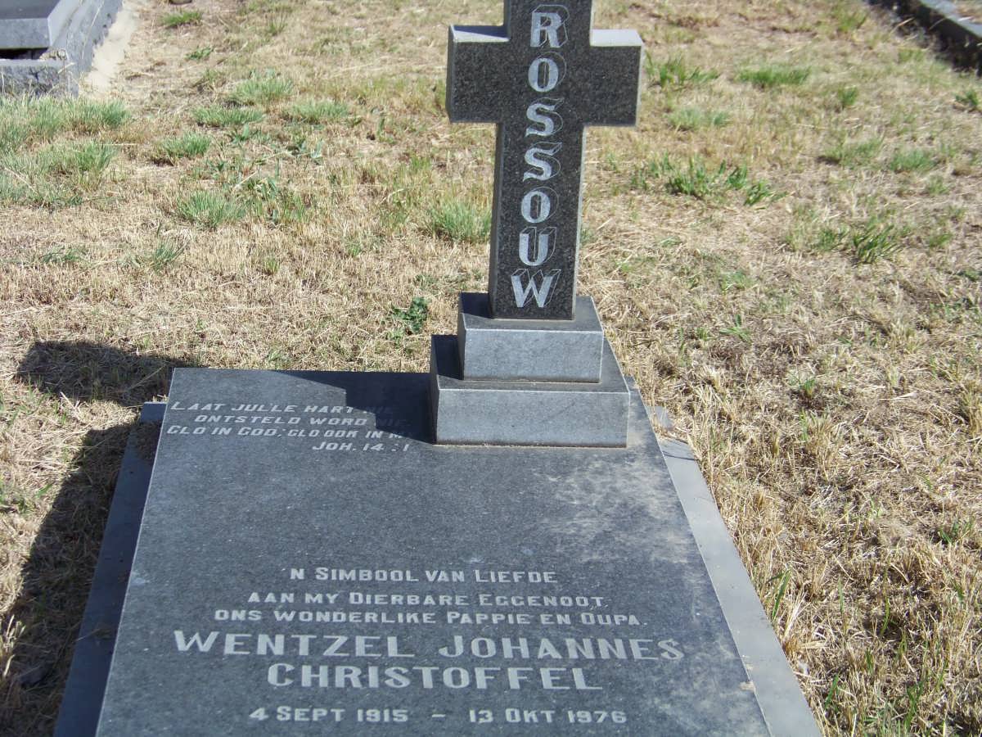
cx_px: 491
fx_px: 1986
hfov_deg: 27.8
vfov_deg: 21.0
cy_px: 368
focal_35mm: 70
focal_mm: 11.7
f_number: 3.2
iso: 64
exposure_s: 1/640
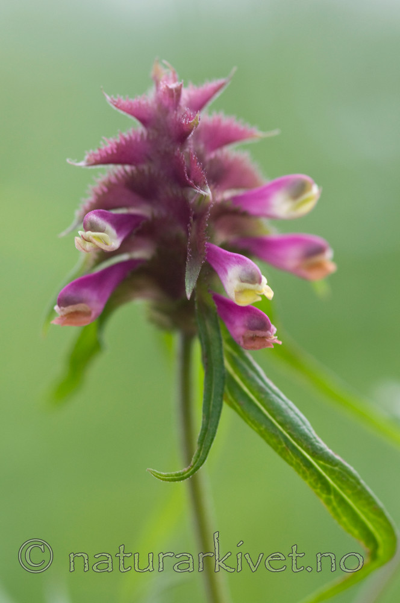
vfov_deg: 13.1
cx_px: 200
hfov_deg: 8.7
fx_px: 2632
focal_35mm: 158
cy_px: 302
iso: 320
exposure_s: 1/100
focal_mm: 105
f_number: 5.6
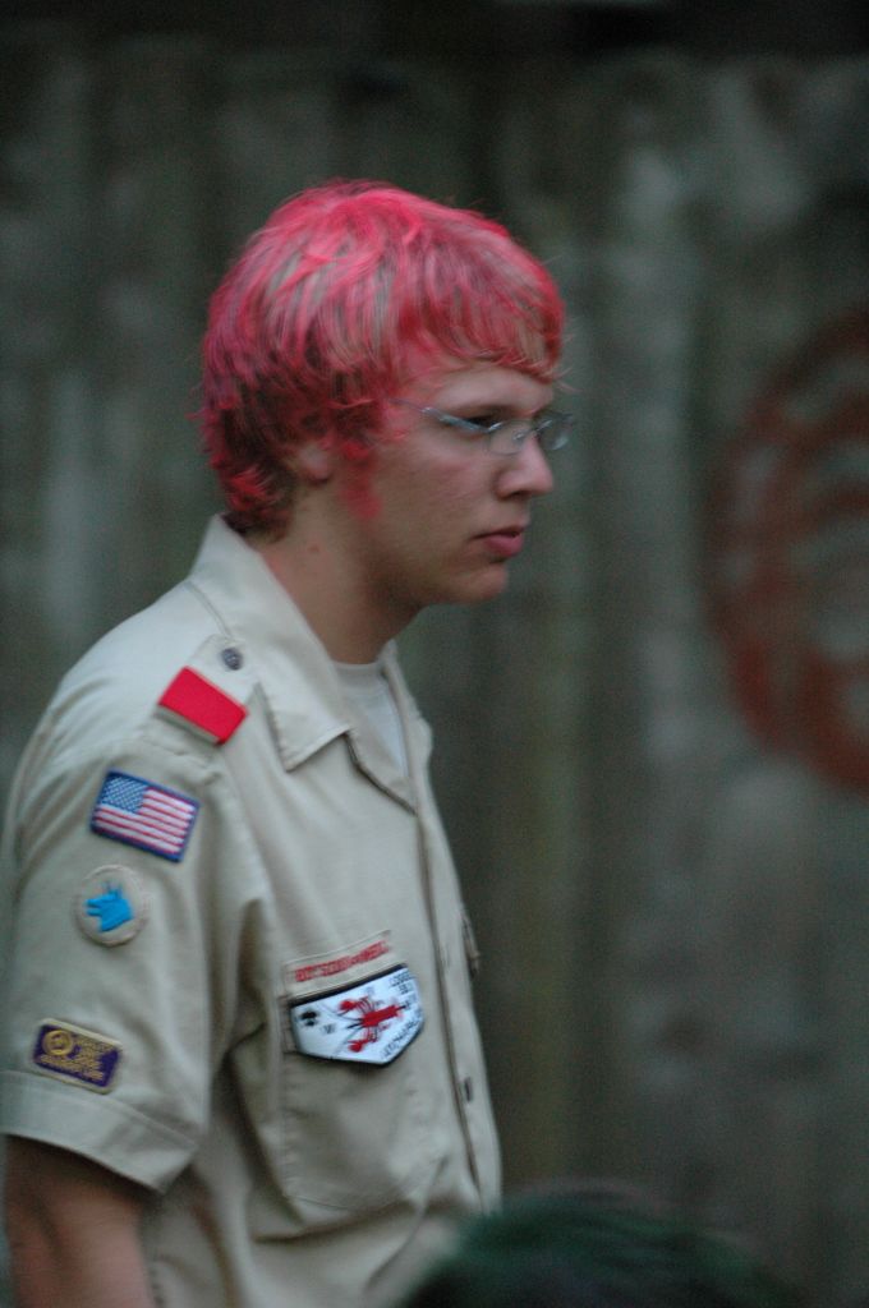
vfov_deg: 8.9
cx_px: 434
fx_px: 8441
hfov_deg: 5.9
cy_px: 654
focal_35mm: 232
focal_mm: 155
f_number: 2.8
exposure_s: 1/30
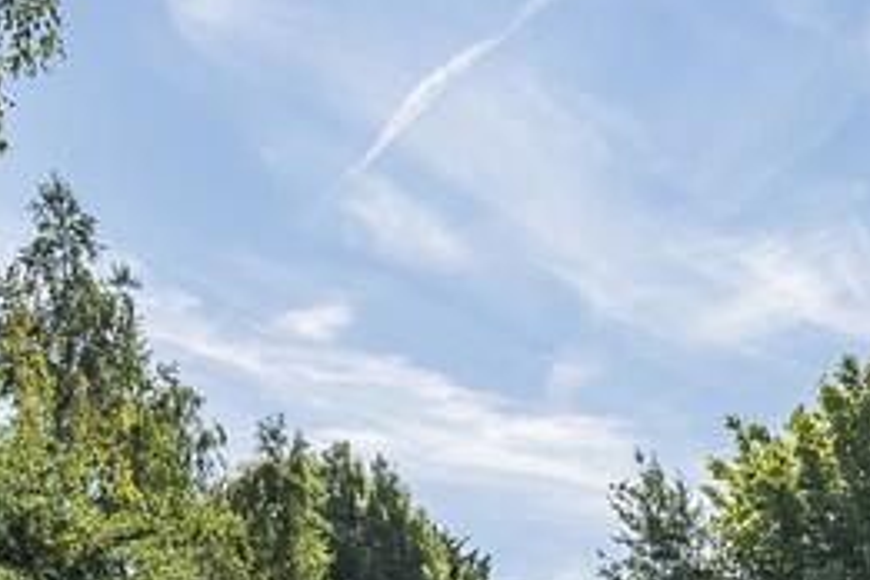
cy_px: 885
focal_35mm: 47
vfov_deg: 22.9
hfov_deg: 40.3
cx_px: 687
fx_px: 1136
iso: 320
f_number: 9
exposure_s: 1/640
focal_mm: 12
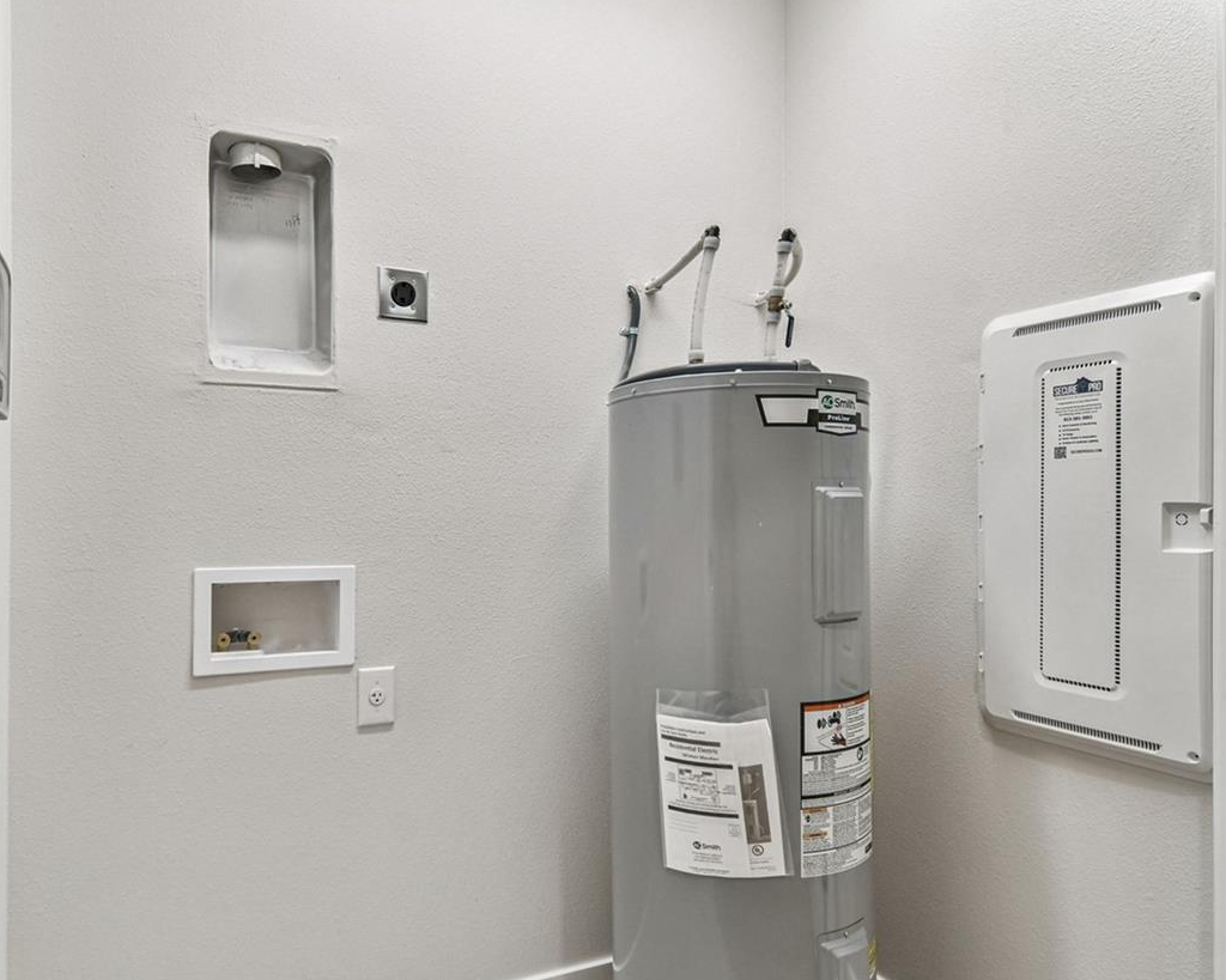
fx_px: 798
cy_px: 497
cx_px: 532
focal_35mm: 22
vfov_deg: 63.1
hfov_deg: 74.7
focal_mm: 10
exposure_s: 1/20
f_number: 7.1
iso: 100
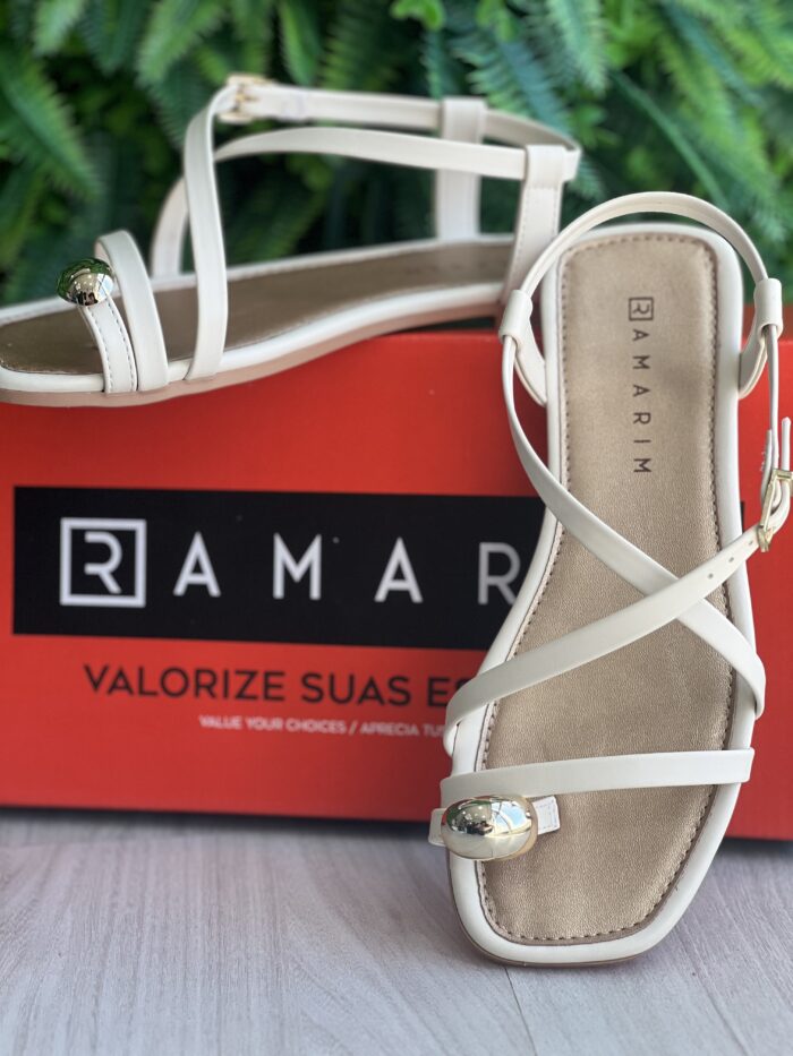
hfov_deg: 19.1
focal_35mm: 77
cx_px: 396
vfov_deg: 25.3
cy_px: 528
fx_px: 2351
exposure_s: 1/120
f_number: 2.8
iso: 80
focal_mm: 9
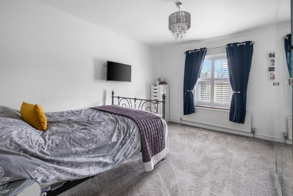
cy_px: 98
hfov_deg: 100.4
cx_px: 146
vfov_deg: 77.3
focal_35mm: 15
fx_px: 122
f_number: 8
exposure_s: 3.7
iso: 160
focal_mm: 10
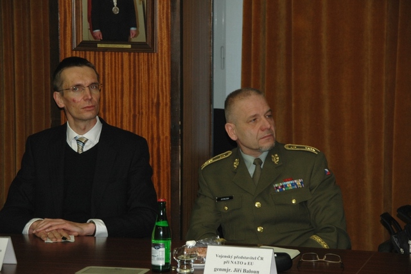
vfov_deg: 11.7
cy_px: 137
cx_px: 206
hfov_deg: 17.5
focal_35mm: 117
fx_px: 1335
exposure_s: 1/60
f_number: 5.6
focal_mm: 78
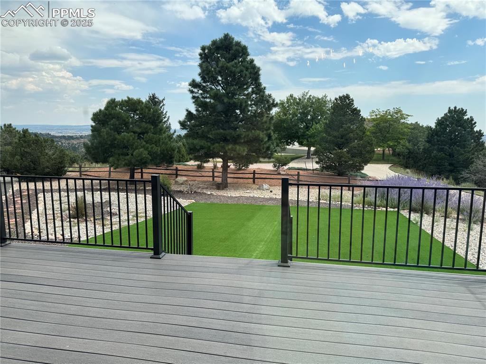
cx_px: 243
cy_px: 182
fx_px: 337
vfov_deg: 56.8
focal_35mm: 24
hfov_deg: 71.6
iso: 80
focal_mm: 6.76
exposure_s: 1/2415
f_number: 1.78
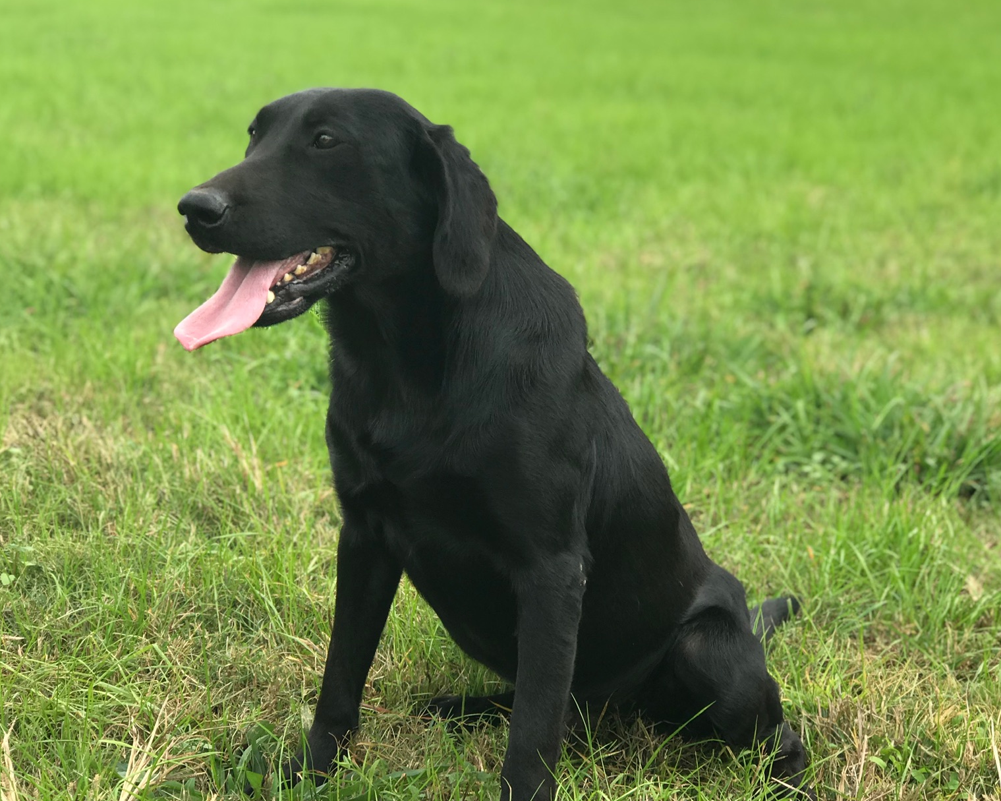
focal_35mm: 75
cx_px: 501
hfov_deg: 25.4
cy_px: 489
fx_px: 2222
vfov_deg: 20.4
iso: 20
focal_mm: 6.6
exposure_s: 1/229
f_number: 2.8
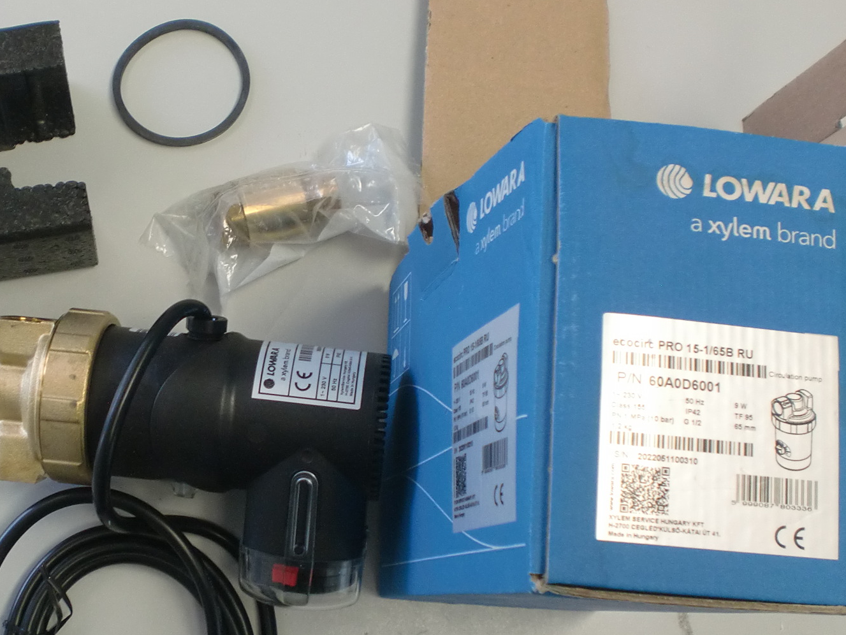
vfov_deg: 27.0
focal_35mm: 54
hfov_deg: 35.1
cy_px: 358
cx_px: 259
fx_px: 1320
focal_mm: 6.3
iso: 160
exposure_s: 1/60
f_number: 3.1
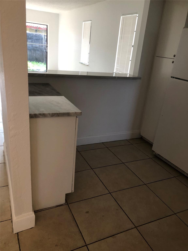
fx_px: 203
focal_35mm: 28
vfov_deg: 63.4
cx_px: 94
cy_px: 126
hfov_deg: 49.7
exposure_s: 1/24
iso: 40
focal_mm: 3.99
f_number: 1.8
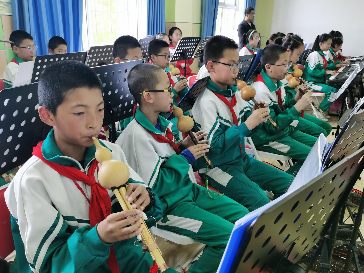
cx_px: 182
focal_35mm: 31
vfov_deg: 45.4
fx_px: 326
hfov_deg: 58.4
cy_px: 136
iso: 125
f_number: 1.8
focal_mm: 5.58
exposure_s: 1/50
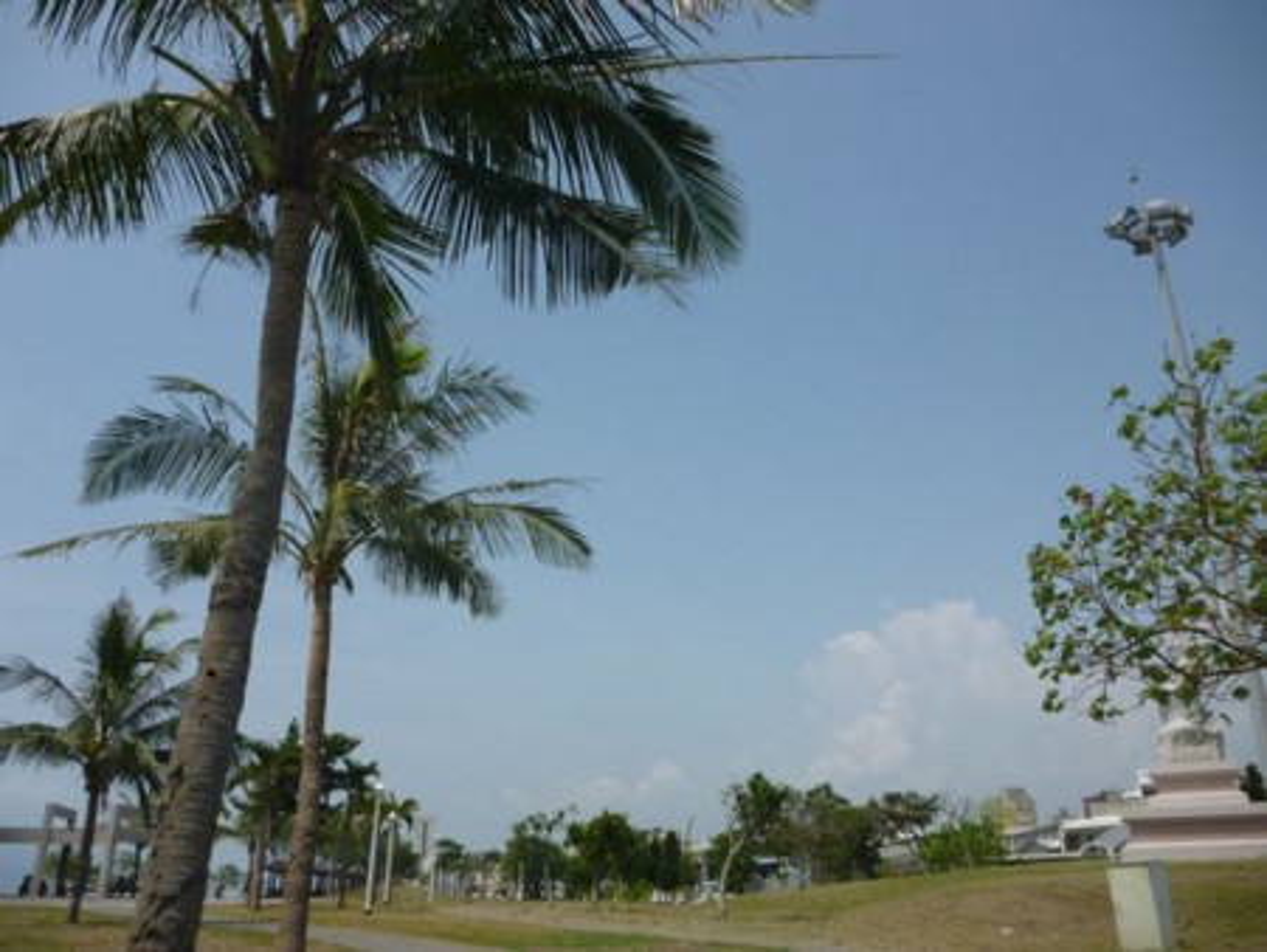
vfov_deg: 49.8
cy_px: 476
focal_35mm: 28
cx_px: 634
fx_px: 1025
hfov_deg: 63.4
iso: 100
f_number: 9
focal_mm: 5
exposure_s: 1/200
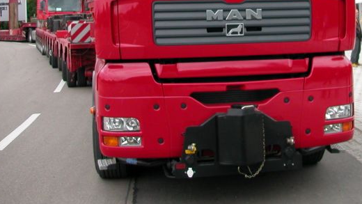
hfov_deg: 33.3
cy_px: 13
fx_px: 595
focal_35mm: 62
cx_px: 260
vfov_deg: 19.0
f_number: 2.7
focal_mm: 5.6
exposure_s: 1/319
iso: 100
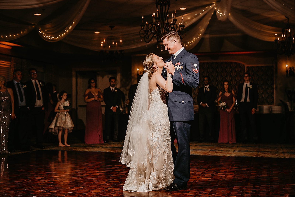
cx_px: 148
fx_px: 410
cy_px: 98
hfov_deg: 39.6
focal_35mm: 50
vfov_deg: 27.0
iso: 320
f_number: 2.8
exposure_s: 1/640
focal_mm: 50
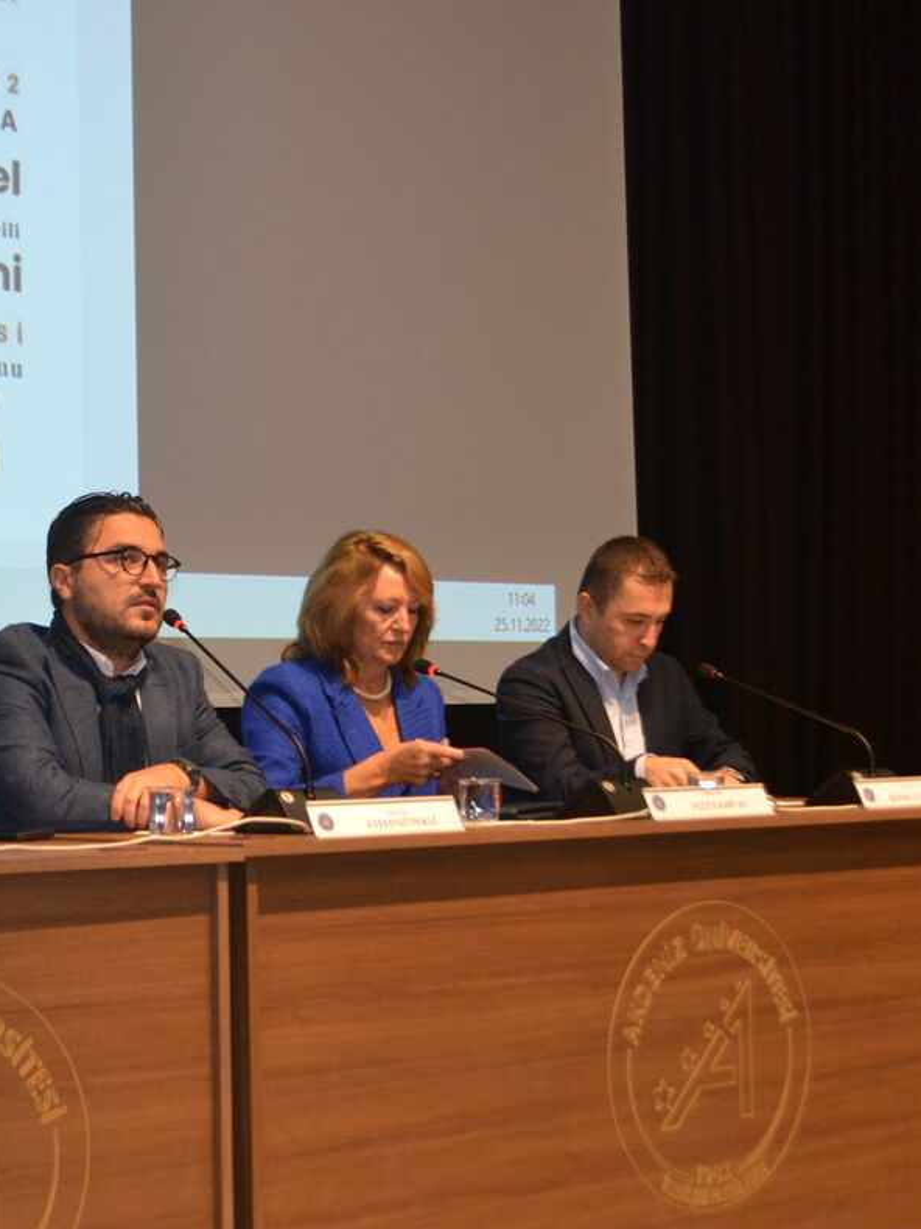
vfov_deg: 28.7
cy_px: 587
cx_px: 166
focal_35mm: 68
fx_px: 2406
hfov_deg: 21.4
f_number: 4.5
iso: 900
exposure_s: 1/60
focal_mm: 29
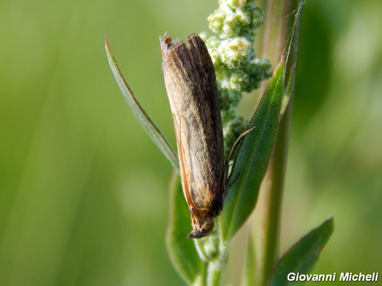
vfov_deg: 8.1
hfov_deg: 10.7
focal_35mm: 184
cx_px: 191
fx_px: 2031
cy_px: 143
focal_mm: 32.8
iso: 140
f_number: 5.3
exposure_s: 1/250
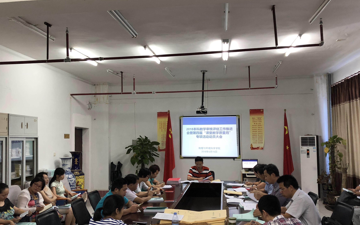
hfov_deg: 56.7
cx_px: 186
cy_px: 123
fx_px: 334
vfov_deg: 37.2
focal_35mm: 34
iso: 50
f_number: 1.8
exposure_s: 1/17
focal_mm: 3.99
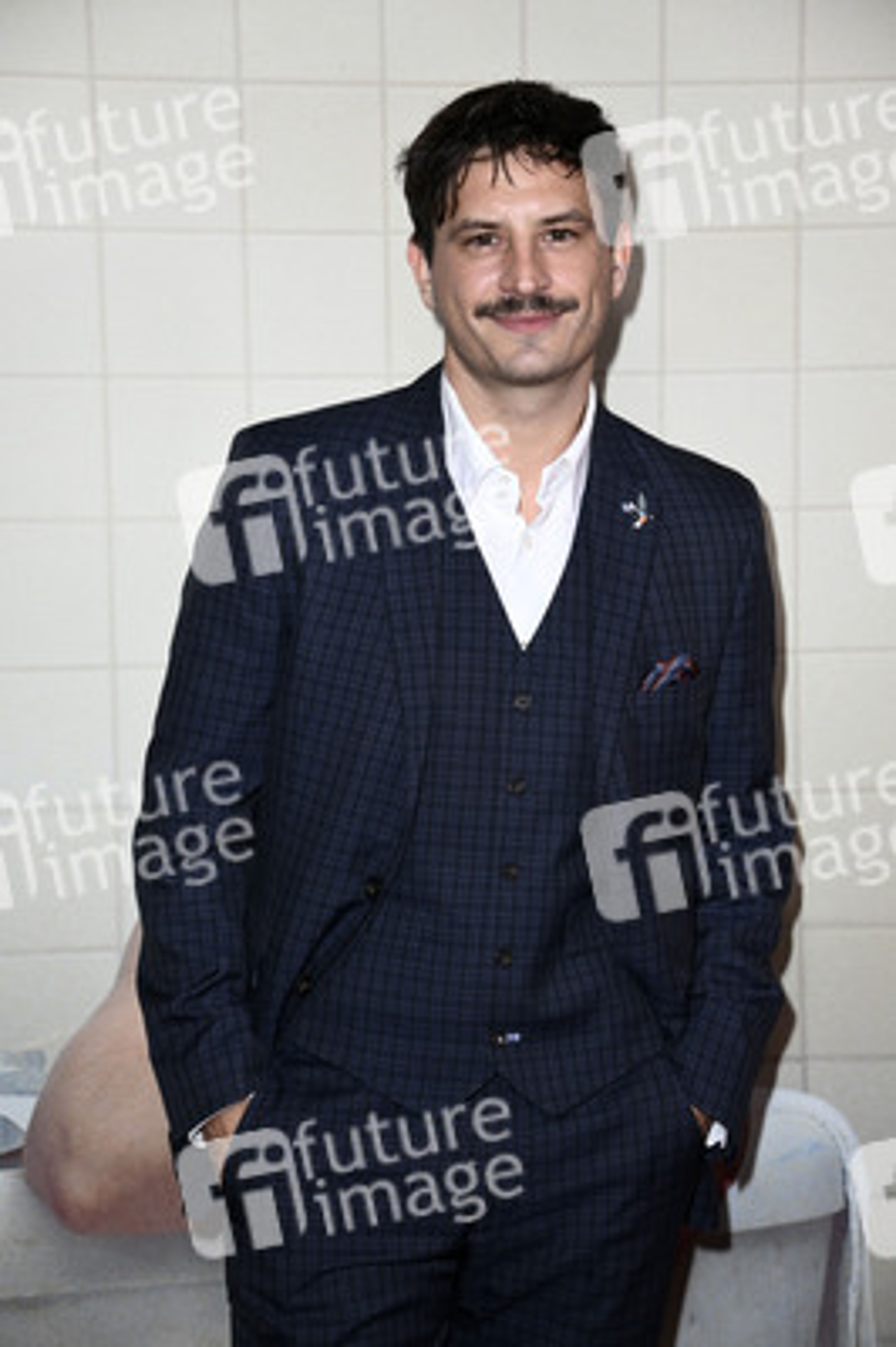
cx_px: 448
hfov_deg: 16.0
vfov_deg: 23.9
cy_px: 674
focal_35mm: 85
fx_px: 3179
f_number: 5.6
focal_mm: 85
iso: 800
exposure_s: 1/250
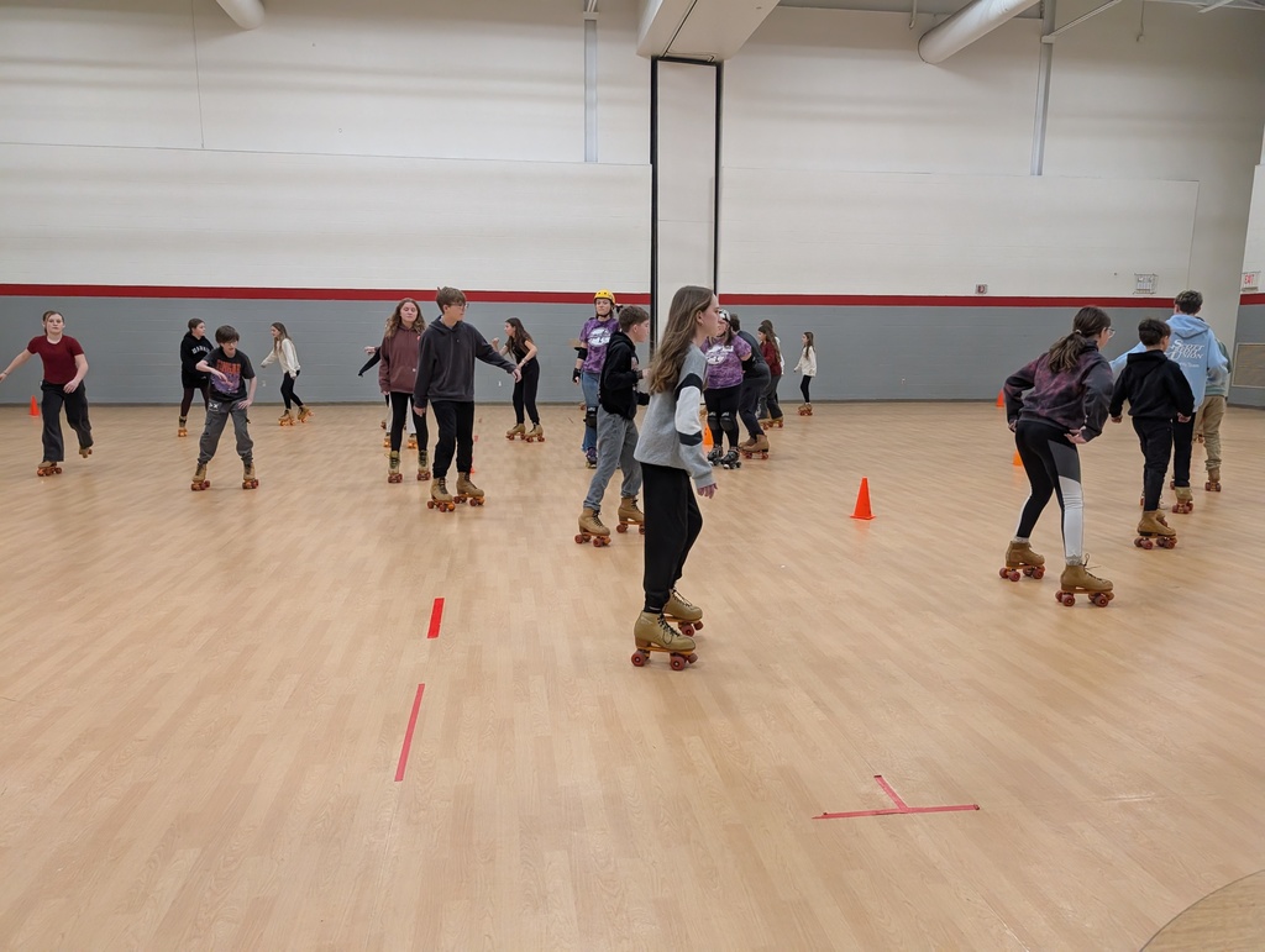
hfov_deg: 71.5
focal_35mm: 24
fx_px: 878
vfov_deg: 56.9
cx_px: 632
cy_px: 476
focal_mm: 6.9
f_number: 1.68
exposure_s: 1/1037
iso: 1879
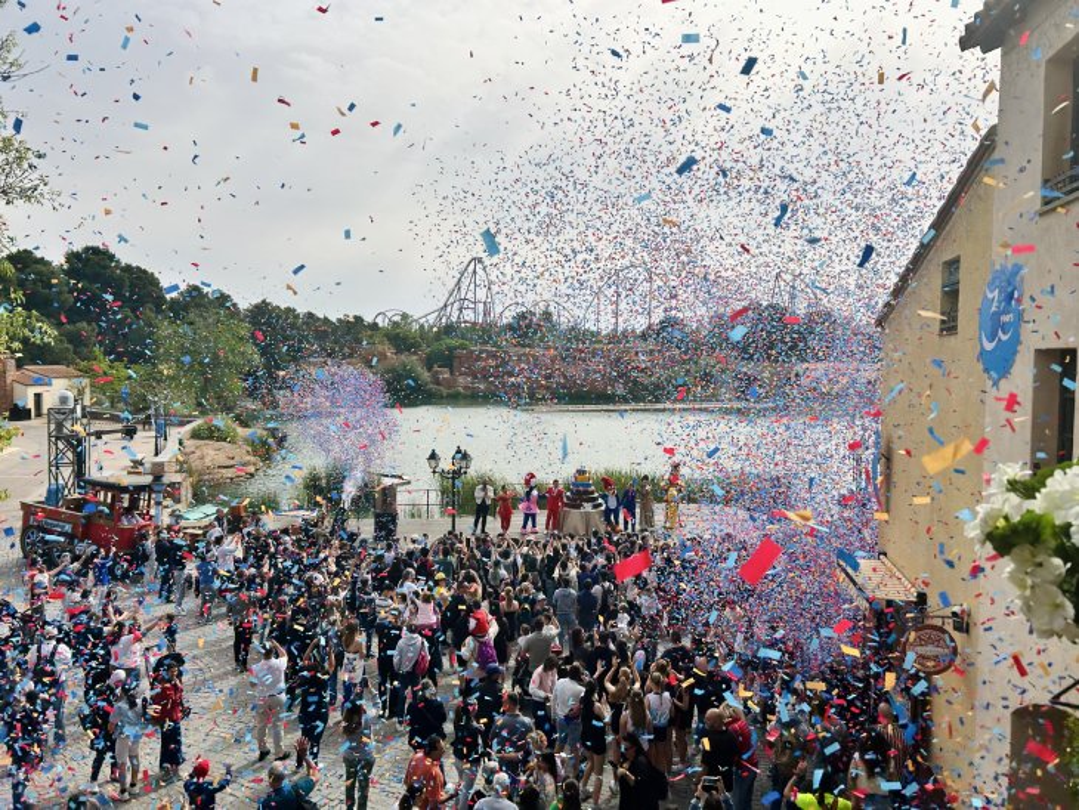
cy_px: 405
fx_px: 811
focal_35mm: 26
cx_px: 540
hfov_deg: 67.3
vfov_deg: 53.1
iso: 50
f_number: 1.5
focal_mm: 5.7
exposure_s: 1/6993
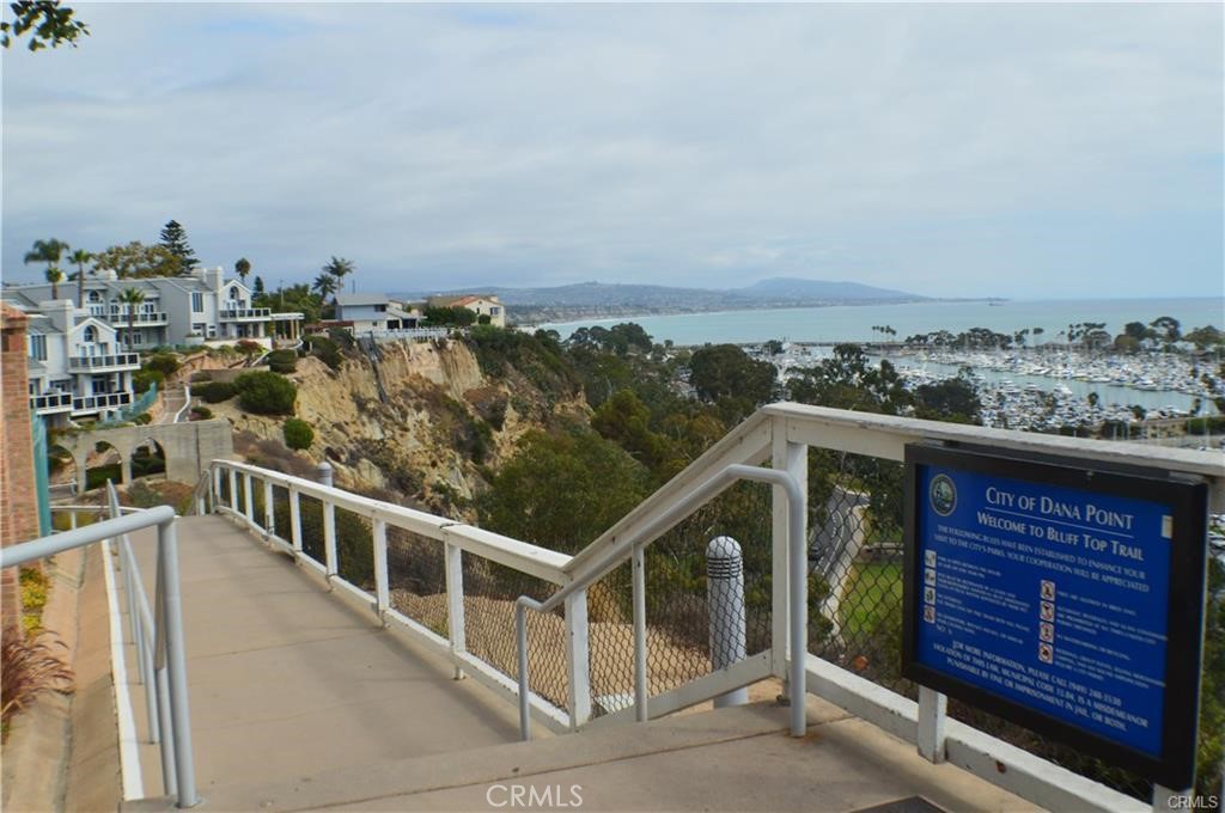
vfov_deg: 30.8
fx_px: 1478
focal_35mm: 44
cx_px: 612
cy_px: 406
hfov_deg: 45.0
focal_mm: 29
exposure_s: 1/500
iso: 360
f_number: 11
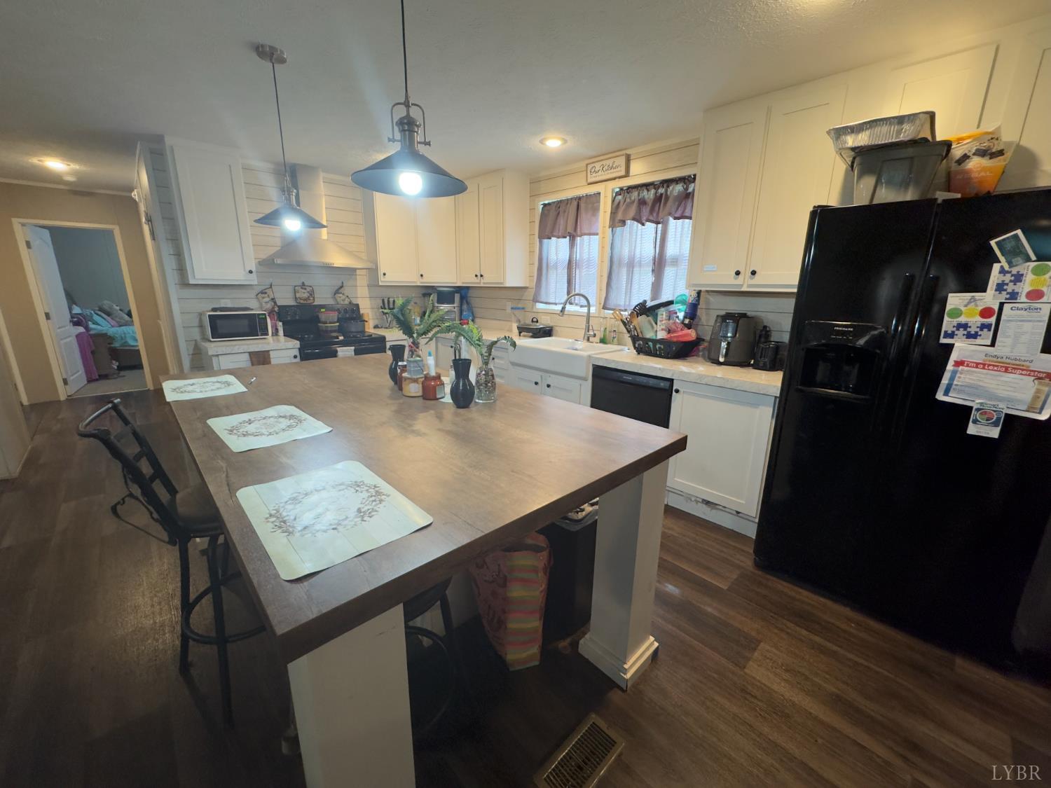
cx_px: 526
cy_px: 394
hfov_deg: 102.1
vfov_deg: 85.7
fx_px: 425
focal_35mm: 14
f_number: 2.2
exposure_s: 1/60
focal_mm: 2.22
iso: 320
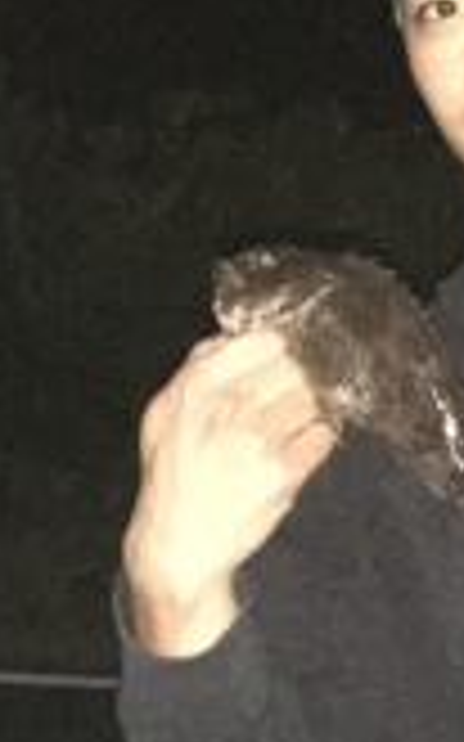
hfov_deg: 8.7
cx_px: 590
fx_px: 3017
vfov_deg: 14.0
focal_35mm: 149
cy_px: 396
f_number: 2.2
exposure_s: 1/16
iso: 1000
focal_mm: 4.15
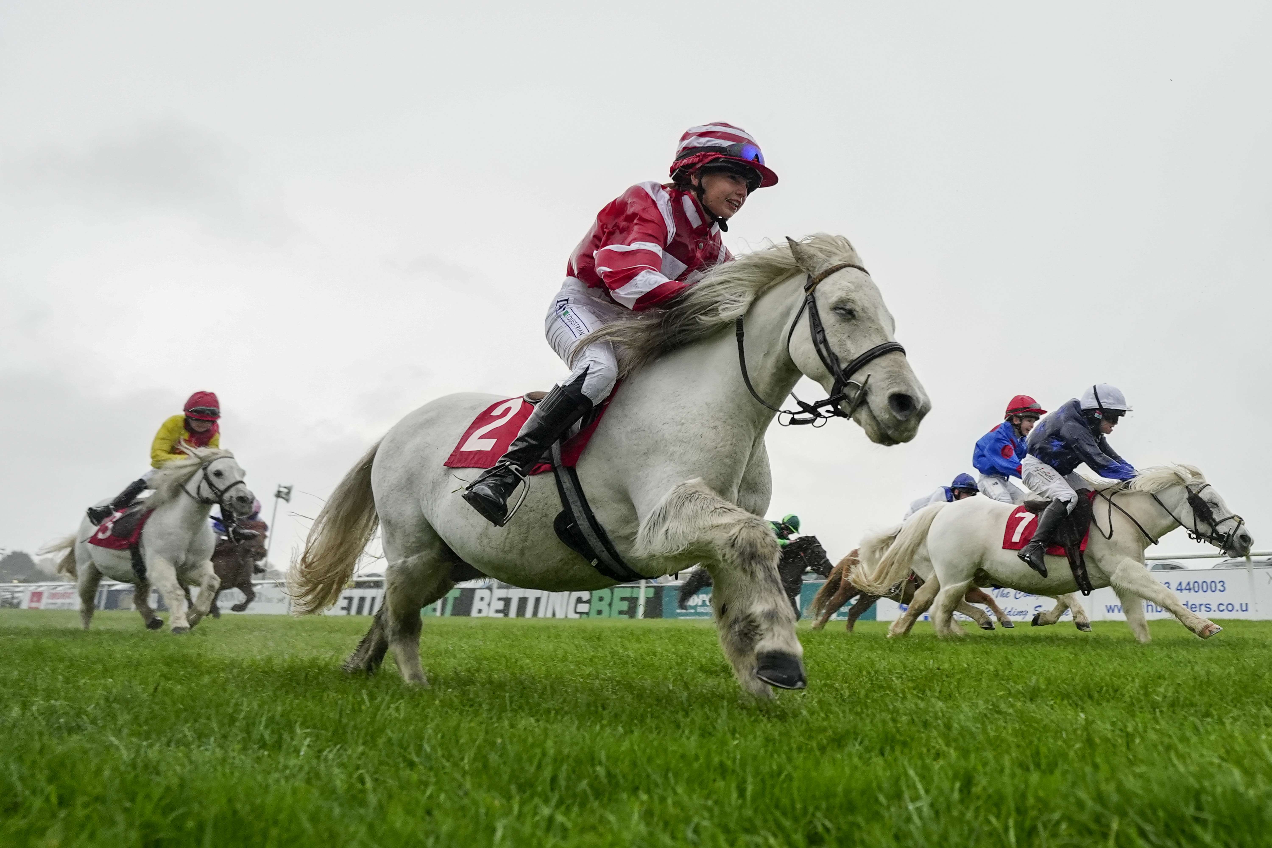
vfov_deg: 61.9
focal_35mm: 20
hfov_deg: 84.0
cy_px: 424
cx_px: 636
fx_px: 707
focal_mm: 20
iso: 1600
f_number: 2.8
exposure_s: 1/1000
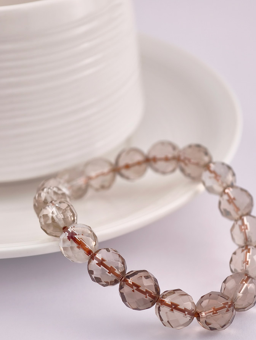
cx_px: 138
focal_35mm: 110
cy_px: 187
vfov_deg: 17.9
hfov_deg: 13.5
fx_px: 1082
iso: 125
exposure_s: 1/160
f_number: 2.67
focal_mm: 22.48
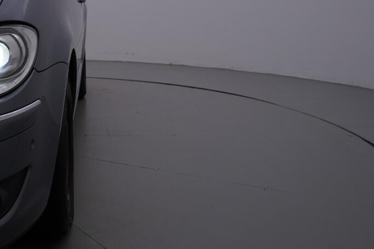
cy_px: 97
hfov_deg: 36.2
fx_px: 561
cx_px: 101
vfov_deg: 25.0
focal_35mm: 54
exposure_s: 1/160
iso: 125
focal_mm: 24
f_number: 5.6
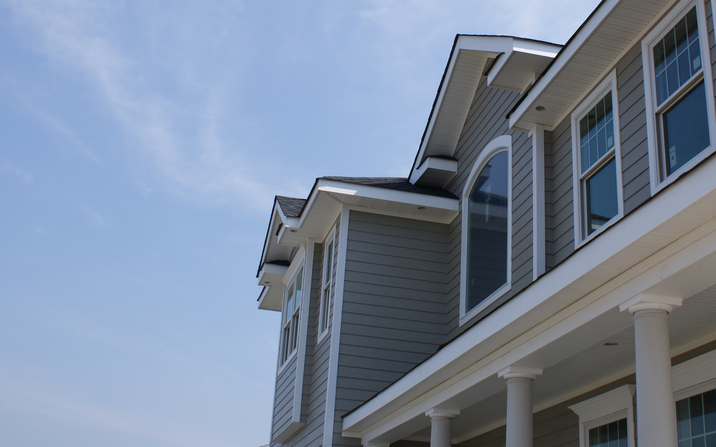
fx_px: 937
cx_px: 430
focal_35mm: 48
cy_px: 177
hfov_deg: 41.6
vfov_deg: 26.8
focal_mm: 24
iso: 100
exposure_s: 1/200
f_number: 10
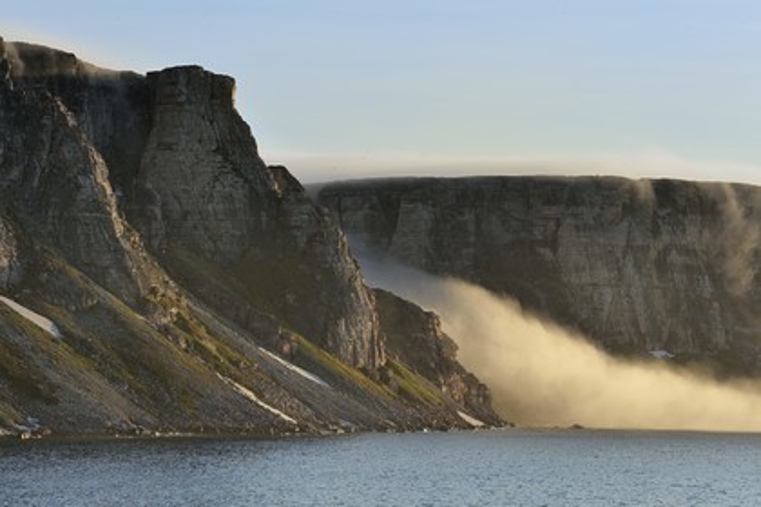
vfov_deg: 7.4
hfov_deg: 11.1
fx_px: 3910
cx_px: 380
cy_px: 254
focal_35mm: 185
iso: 200
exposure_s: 1/320
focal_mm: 185
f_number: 9
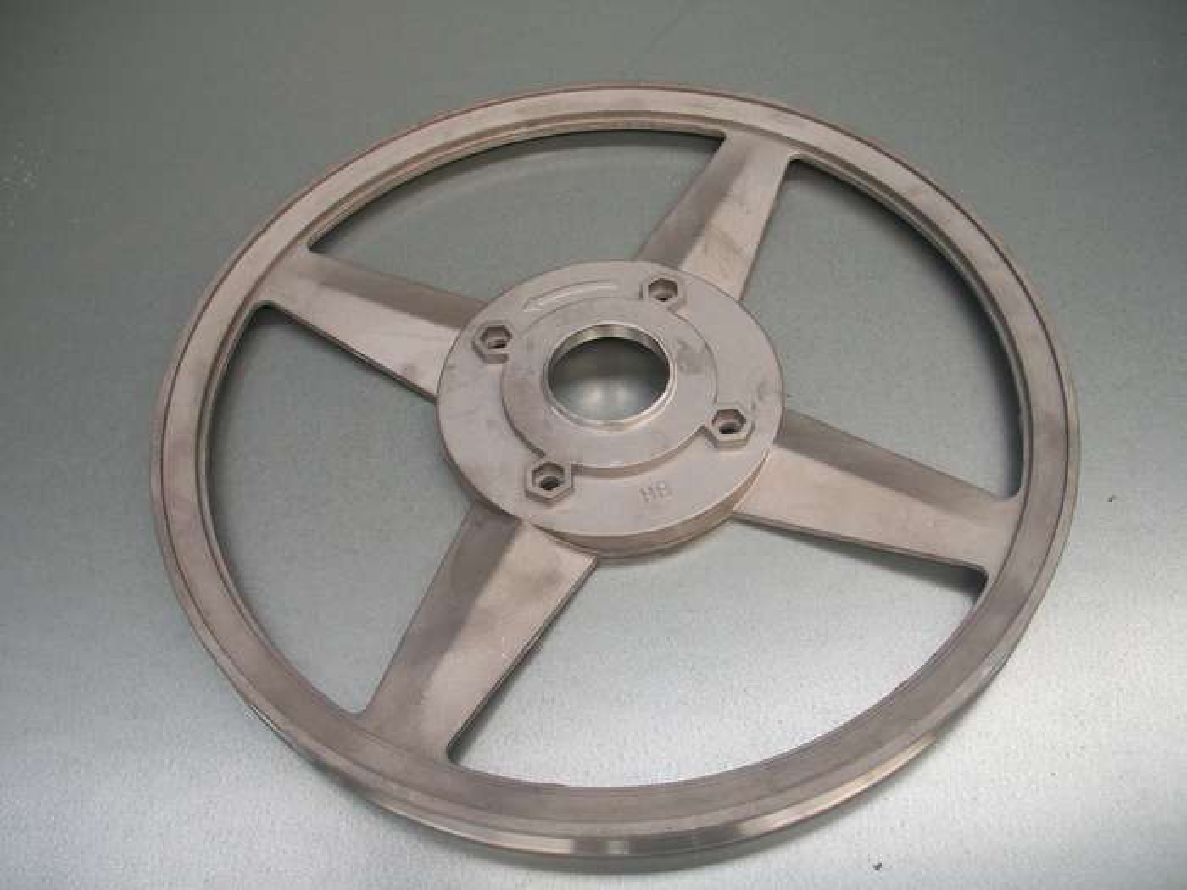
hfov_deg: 52.6
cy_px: 445
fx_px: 1200
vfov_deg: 40.7
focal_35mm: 35
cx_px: 594
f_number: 3.1
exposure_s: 1/200
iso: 80
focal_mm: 6.3
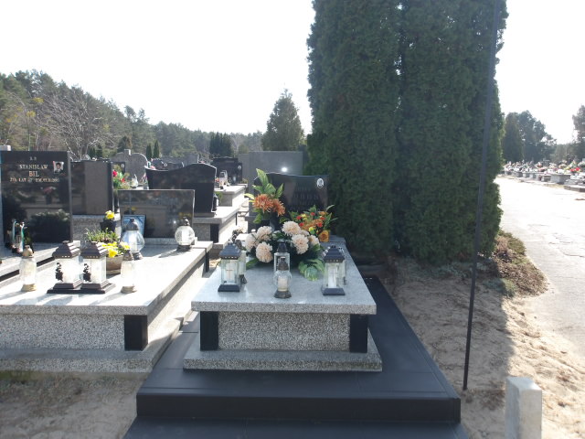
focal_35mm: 27
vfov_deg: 51.4
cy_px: 220
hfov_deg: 65.3
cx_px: 292
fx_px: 456
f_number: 3
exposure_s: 1/447
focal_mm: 4.9
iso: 100
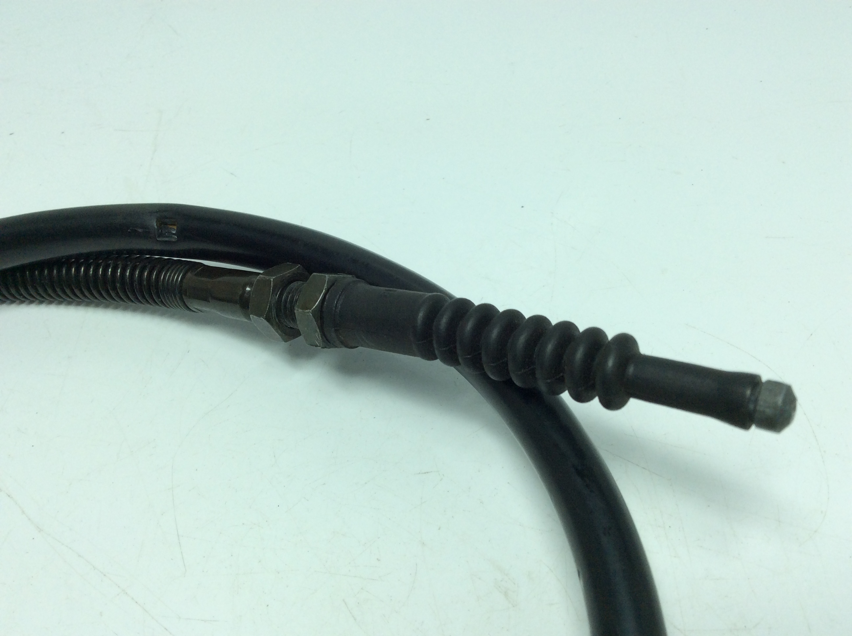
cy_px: 318
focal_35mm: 32
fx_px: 786
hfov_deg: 56.9
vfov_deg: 44.1
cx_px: 426
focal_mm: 3.3
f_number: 2.4
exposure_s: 1/520
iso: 32
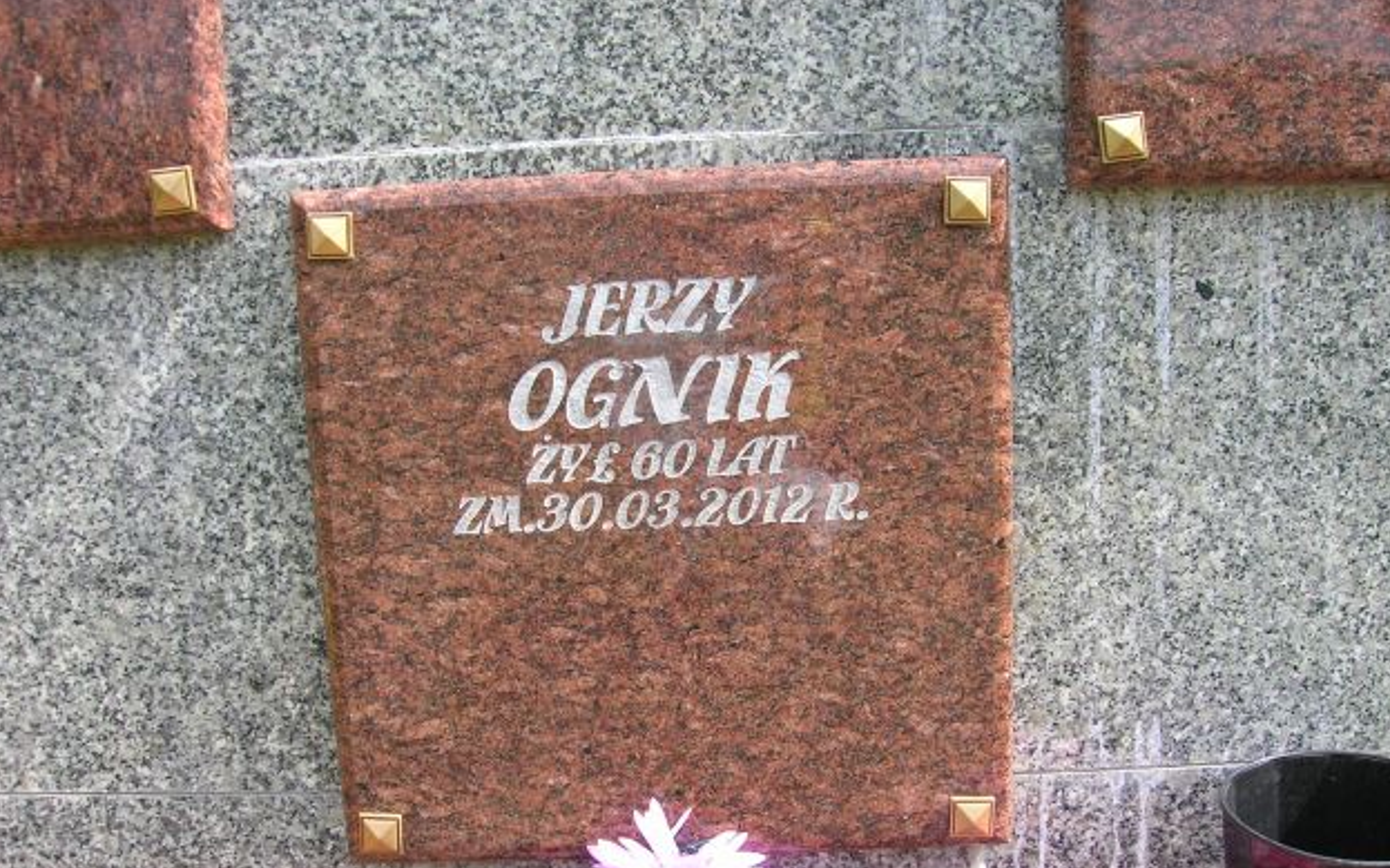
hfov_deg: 52.8
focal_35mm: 37
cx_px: 698
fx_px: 1401
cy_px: 481
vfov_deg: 34.4
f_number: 4.9
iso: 50
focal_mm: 5.7
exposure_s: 1/162
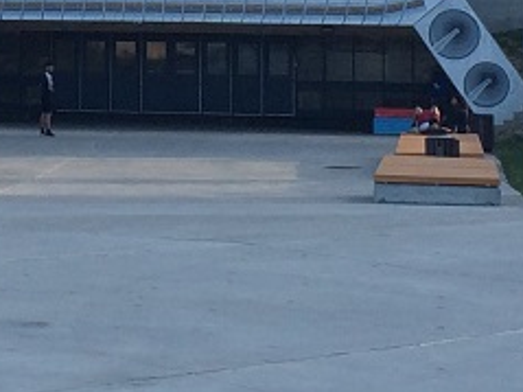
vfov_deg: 9.3
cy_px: -169
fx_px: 2341
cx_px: 32
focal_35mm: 155
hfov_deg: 12.6
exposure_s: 1/533
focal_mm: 4.15
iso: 32
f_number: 2.2
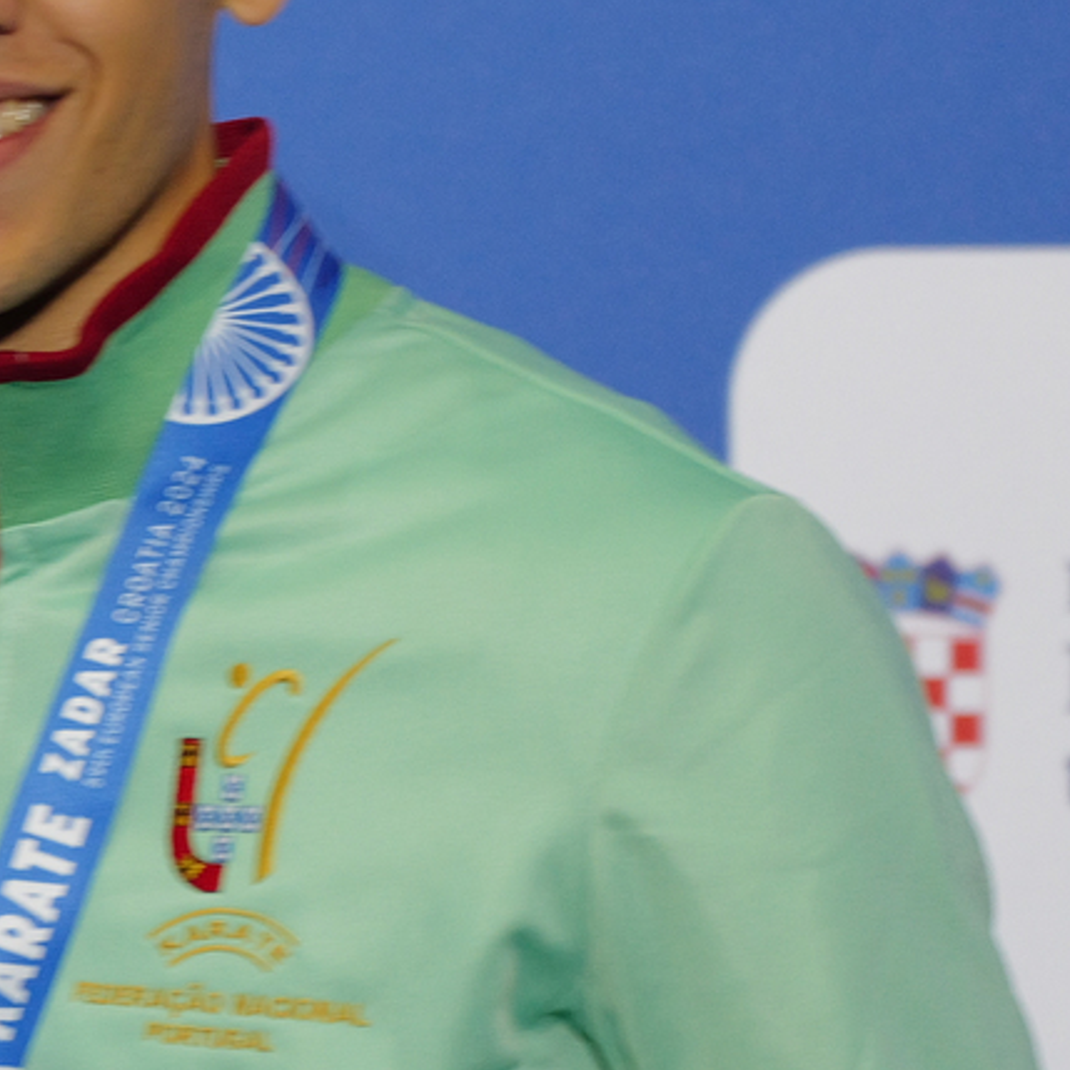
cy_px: 606
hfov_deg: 1.8
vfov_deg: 1.8
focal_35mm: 990
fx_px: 34622
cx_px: -1876
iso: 640
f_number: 2.8
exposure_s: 1/250
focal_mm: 200
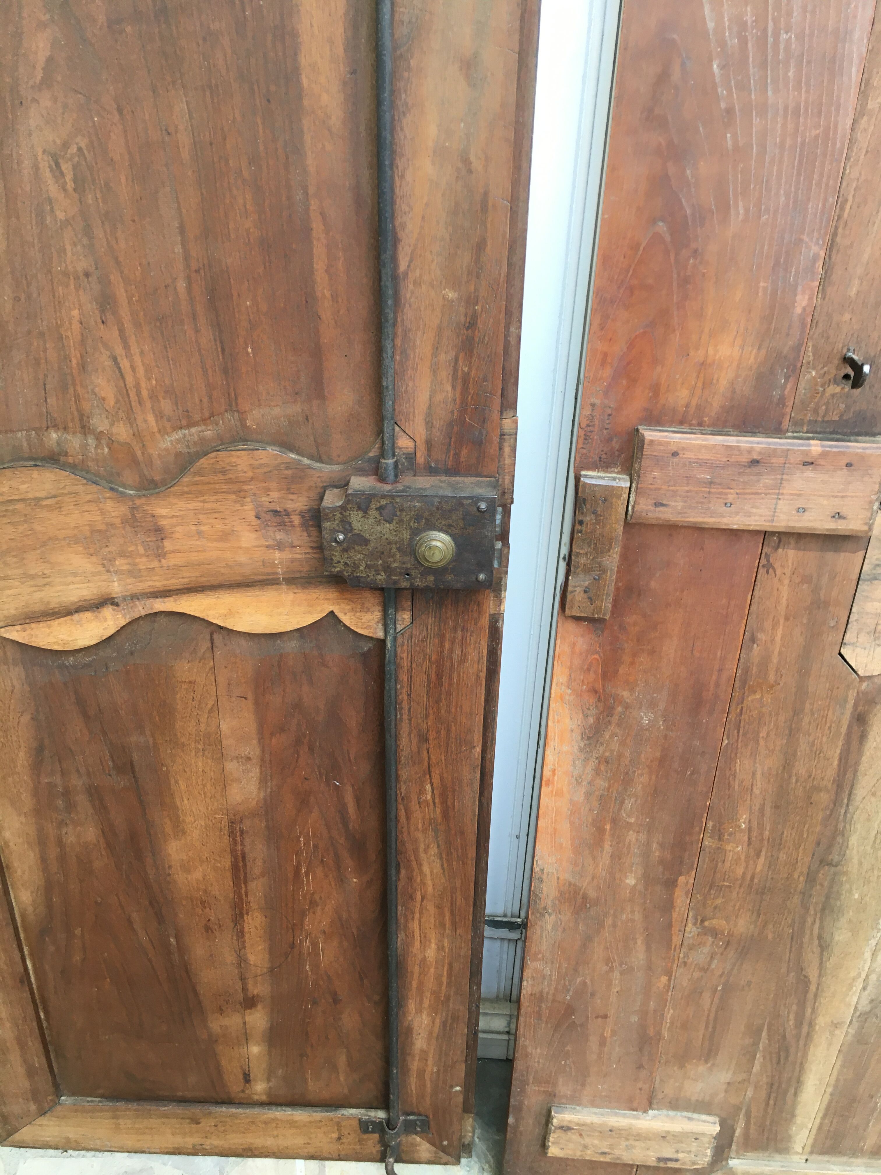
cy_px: 588
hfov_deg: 48.2
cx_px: 440
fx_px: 984
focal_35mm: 29
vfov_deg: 61.7
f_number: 2.2
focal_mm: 4.15
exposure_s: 1/33
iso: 25
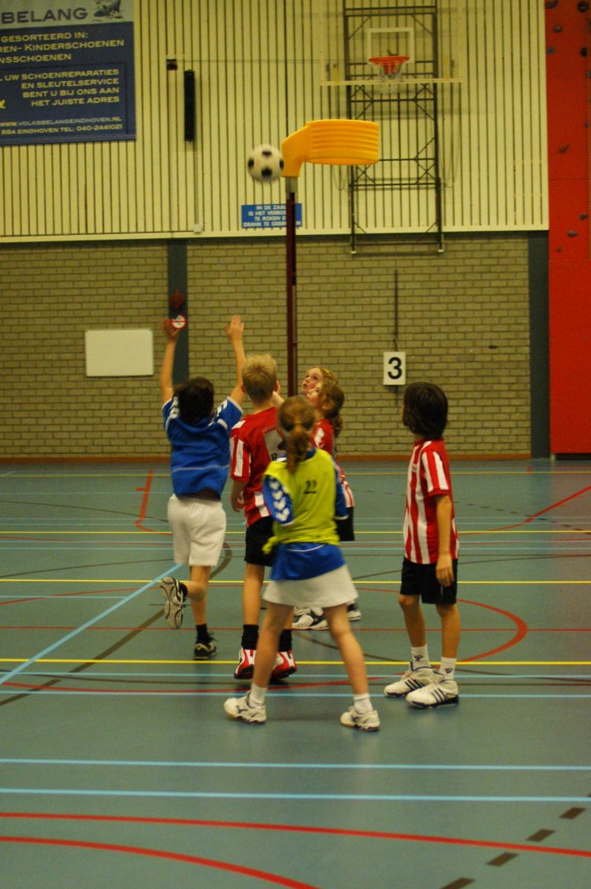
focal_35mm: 45
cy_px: 418
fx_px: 1110
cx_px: 314
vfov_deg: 43.6
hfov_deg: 29.8
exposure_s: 1/100
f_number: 2.8
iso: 800
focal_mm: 28
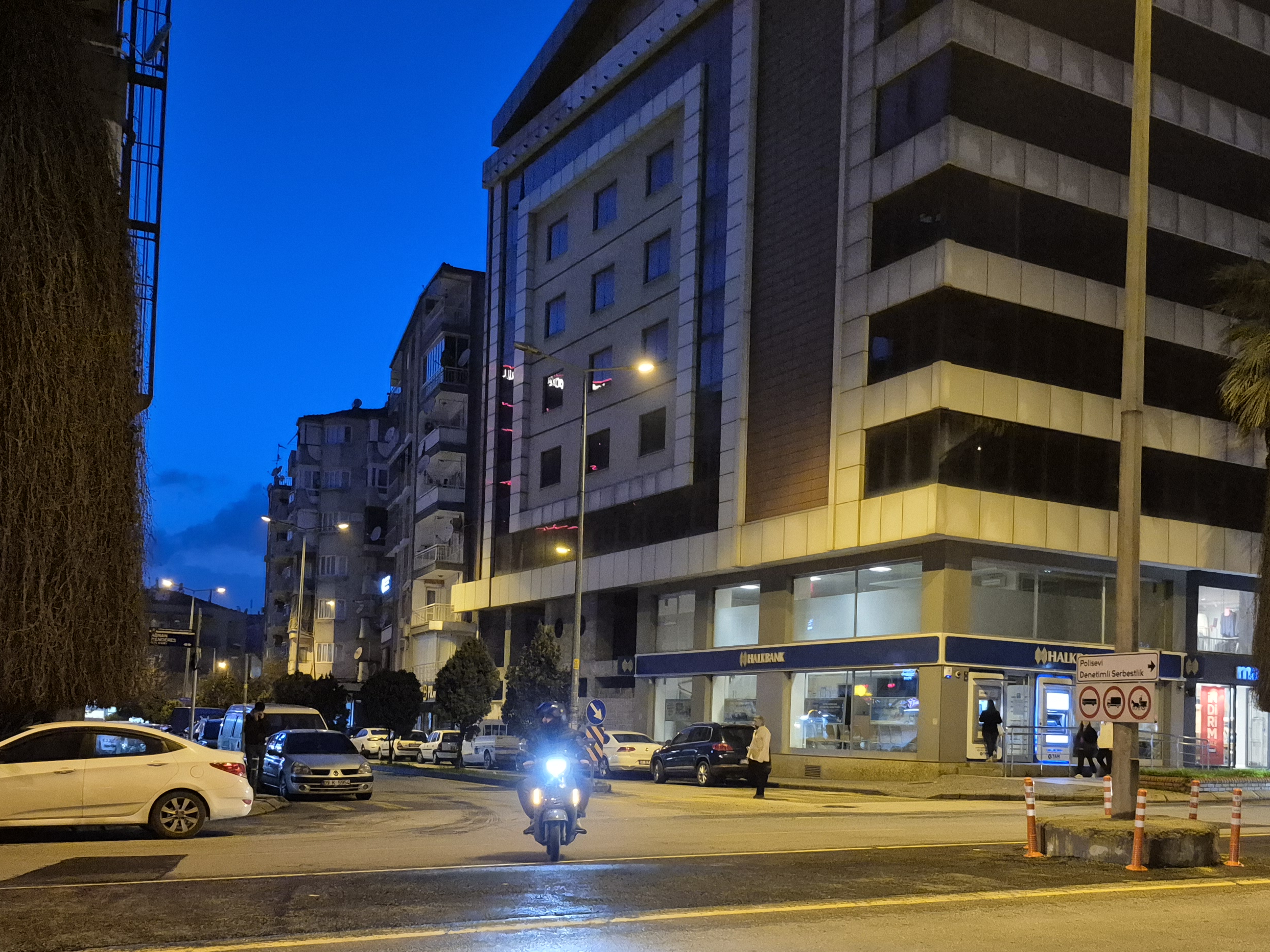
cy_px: 675
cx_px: 795
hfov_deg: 49.6
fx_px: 1358
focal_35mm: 37
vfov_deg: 38.0
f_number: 1.8
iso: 2000
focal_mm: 5.4
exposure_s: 1/100
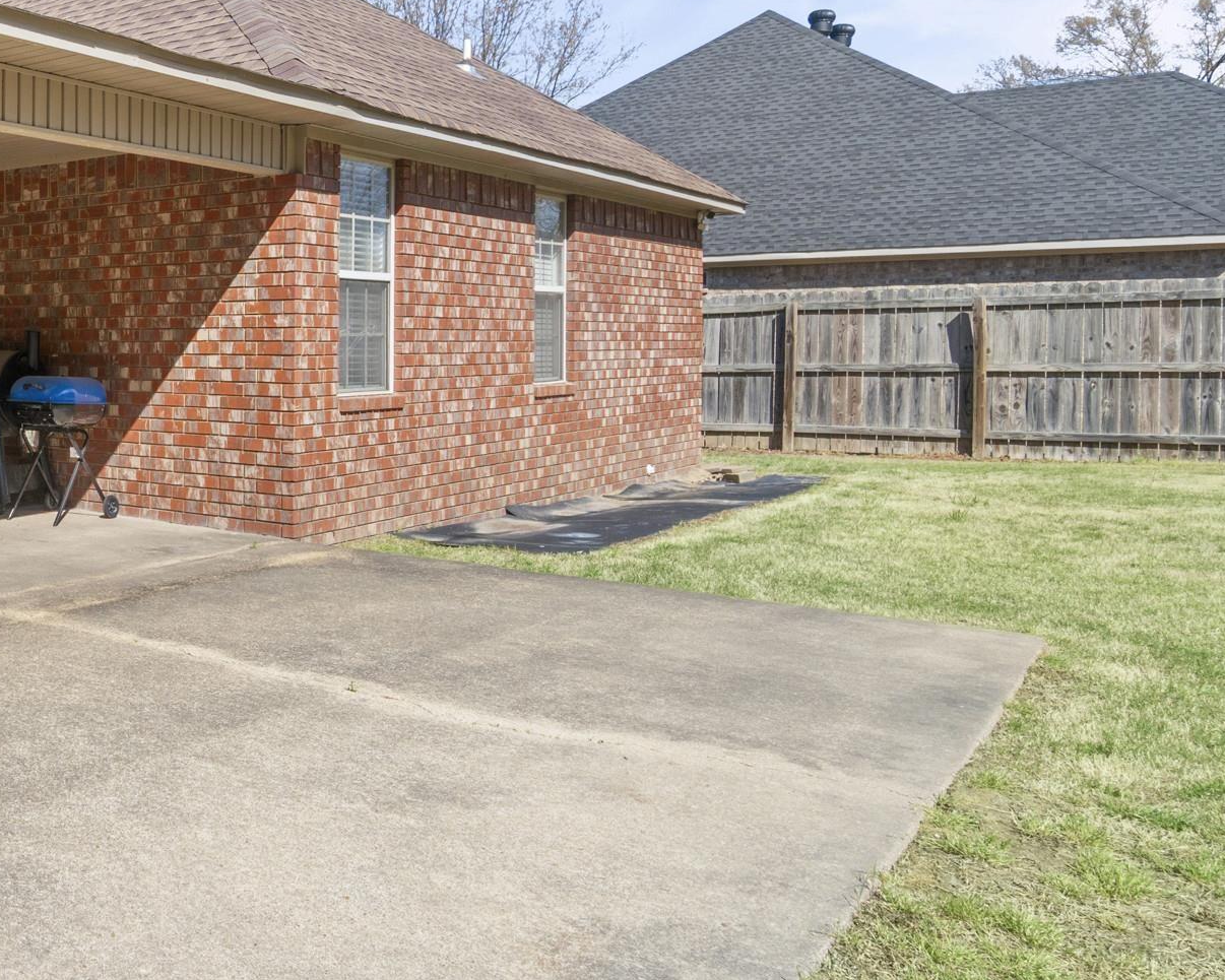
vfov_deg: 41.7
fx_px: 1269
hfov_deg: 43.5
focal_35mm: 35
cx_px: -22
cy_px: 333
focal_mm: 12
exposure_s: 1/160
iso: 250
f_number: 9
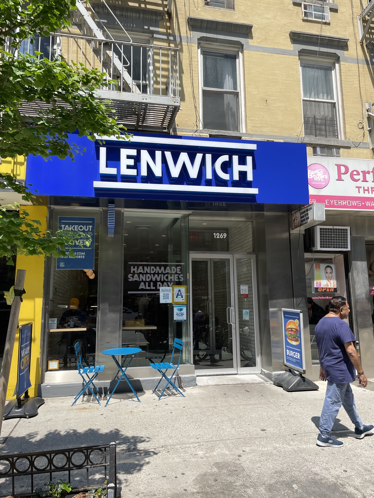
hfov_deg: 53.1
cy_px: 249
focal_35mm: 26
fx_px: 375
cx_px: 187
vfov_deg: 67.3
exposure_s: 1/2132
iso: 32
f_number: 1.6
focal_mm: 4.2
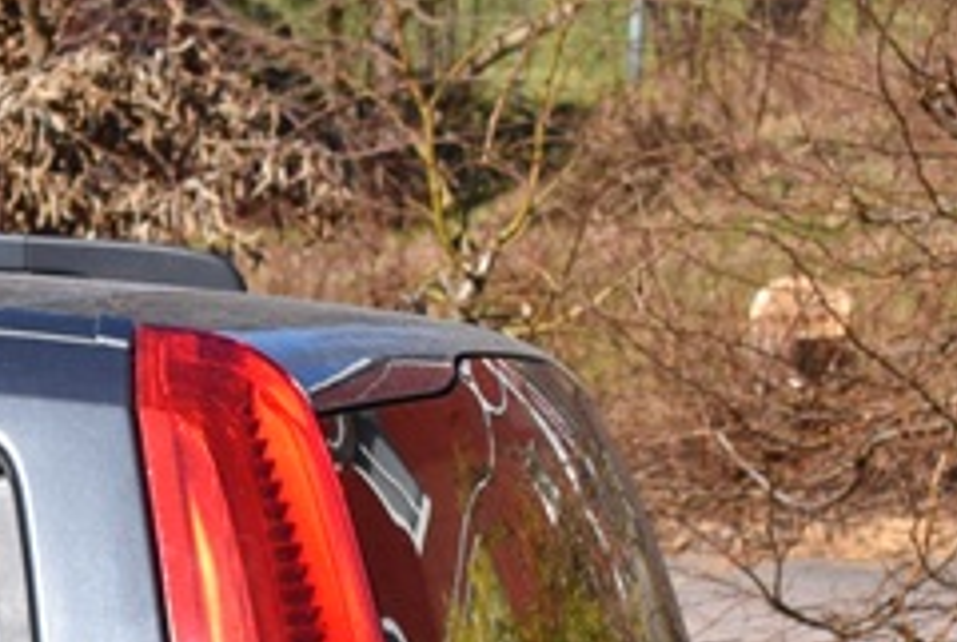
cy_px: 1348
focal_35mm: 230
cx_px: -730
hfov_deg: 8.6
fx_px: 6125
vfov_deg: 5.8
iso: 200
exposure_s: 1/400
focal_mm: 36
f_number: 10
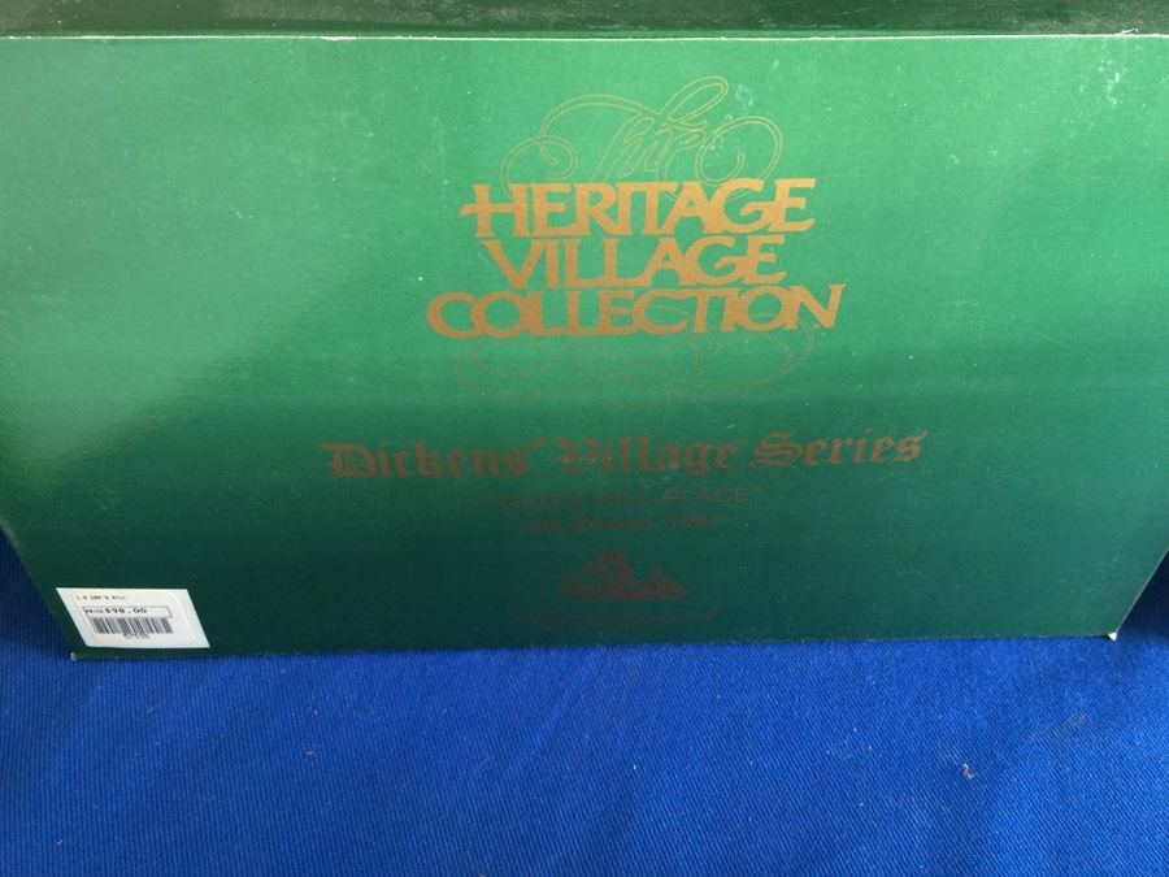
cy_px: 438
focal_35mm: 29
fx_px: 979
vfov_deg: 48.2
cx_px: 584
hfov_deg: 61.7
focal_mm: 4.15
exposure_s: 1/30
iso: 125
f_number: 2.2
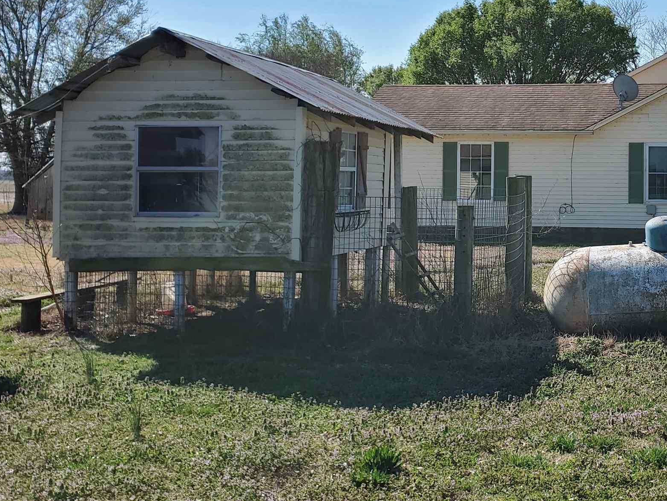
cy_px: 152
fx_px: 983
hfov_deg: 35.5
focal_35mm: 51
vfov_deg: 28.3
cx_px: 586
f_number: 2.4
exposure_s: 1/1480
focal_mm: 4.3
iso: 50
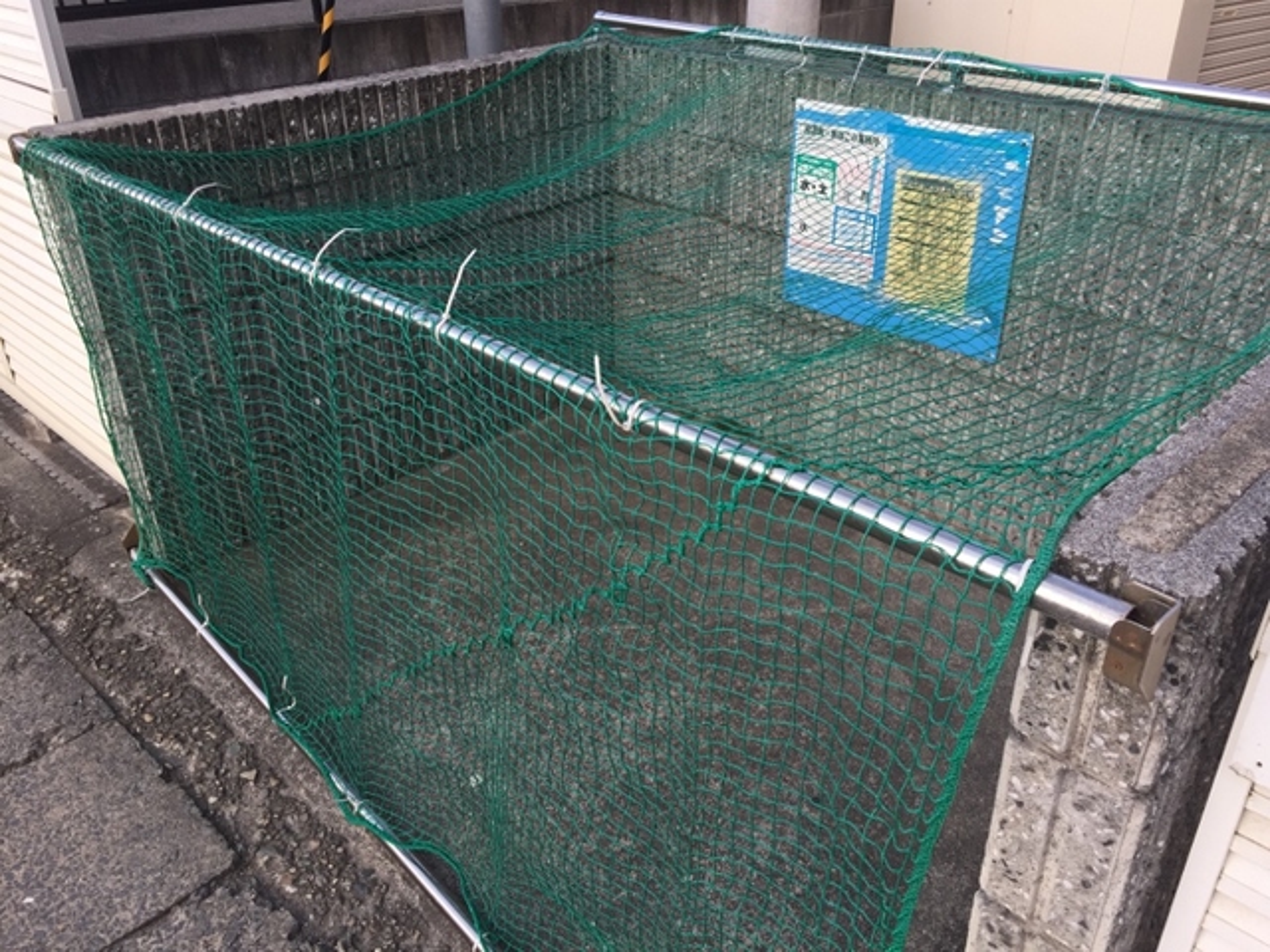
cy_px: 476
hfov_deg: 61.7
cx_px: 635
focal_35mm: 29
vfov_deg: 48.2
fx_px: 1064
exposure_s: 1/449
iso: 32
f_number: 2.2
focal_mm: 4.15
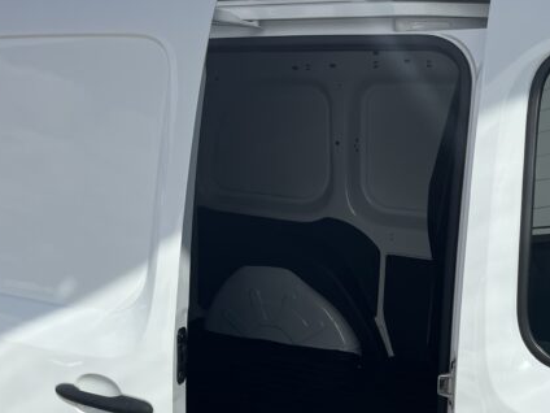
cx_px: 292
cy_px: 325
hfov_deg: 38.9
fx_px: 779
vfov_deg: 29.1
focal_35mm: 49
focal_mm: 5.1
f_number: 1.6
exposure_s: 1/5319
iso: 50
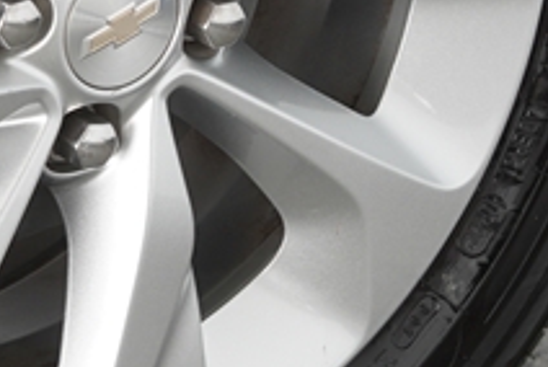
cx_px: -31
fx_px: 4960
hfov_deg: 6.3
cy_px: 30
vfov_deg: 4.2
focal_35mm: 325
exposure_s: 1/80
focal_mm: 45
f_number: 4
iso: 160
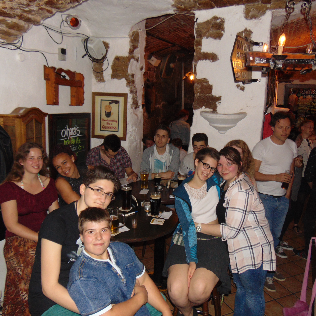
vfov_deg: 54.0
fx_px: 310
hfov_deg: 54.0
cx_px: 163
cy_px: 156
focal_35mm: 30
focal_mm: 4.5
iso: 200
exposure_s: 1/8
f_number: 3
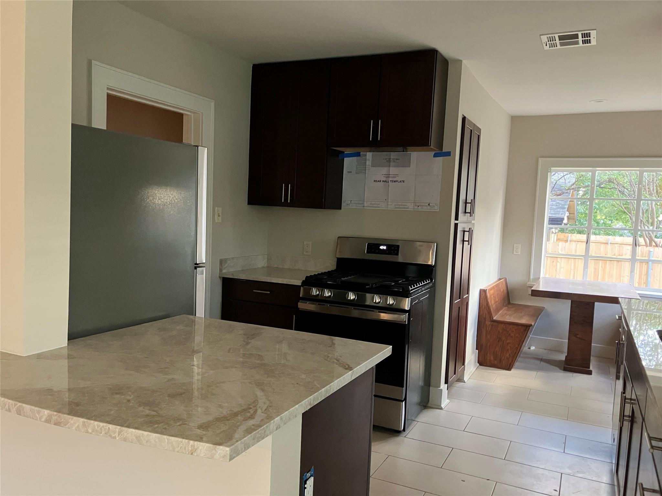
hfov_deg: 63.4
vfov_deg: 49.7
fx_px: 535
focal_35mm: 28
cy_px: 248
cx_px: 331
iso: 320
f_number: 1.8
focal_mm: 3.99
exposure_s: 1/45
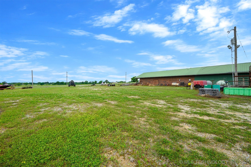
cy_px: 84
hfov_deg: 104.3
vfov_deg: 81.1
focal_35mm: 14
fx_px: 98
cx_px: 126
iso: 250
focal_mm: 14
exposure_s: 1/250
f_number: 9
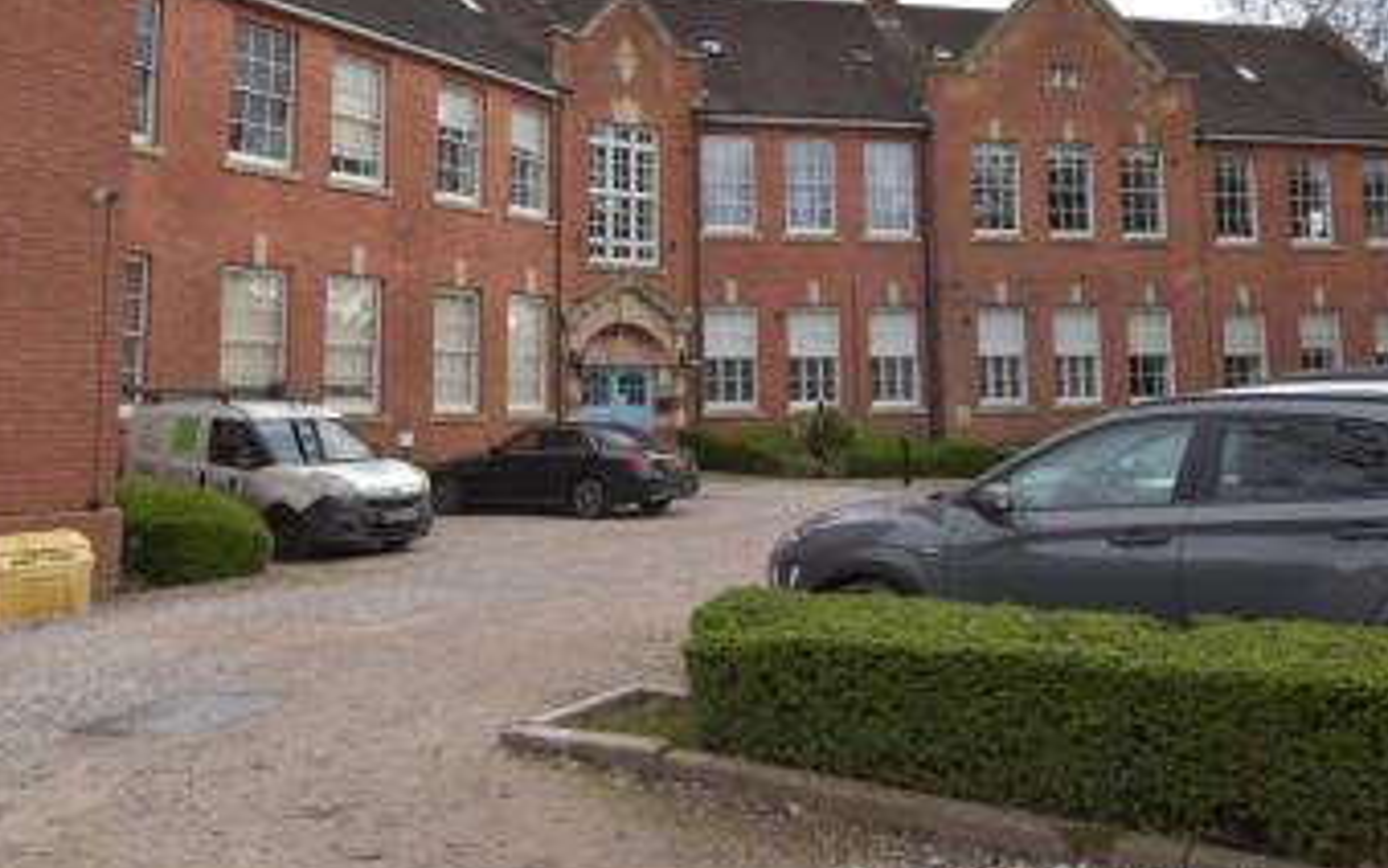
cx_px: 733
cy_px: 268
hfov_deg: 62.8
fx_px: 1135
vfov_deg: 41.1
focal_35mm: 30
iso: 200
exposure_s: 1/180
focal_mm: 14
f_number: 6.7
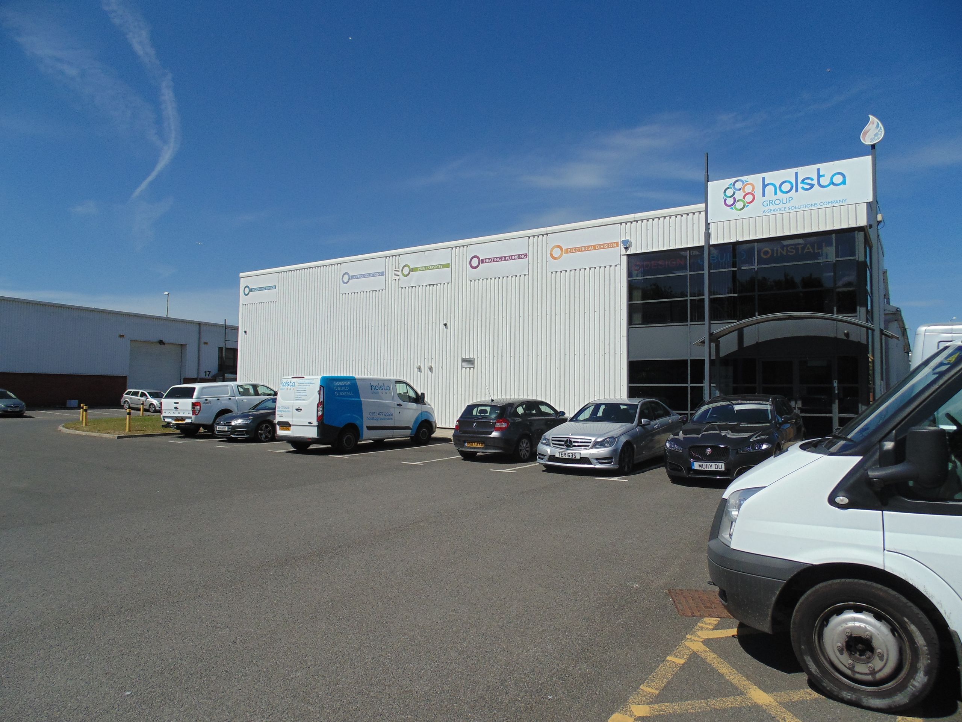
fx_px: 611
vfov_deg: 61.1
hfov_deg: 76.4
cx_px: 481
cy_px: 361
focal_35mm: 22
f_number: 9.7
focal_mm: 4
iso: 80
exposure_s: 1/250
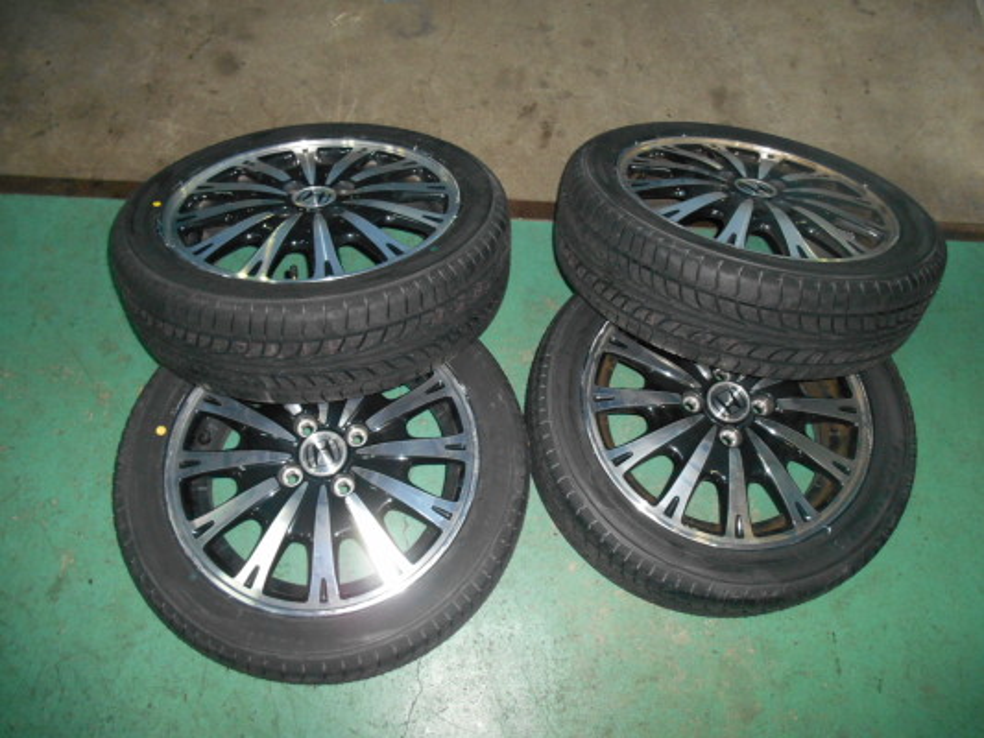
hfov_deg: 67.3
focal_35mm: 26
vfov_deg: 53.1
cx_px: 492
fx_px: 739
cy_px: 369
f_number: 3.4
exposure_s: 1/25
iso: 320
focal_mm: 4.7
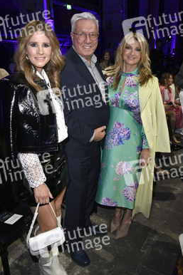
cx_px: 94
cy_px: 134
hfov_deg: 46.4
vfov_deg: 65.5
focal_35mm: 28
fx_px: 214
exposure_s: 1/100
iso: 2000
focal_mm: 27
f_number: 5.6
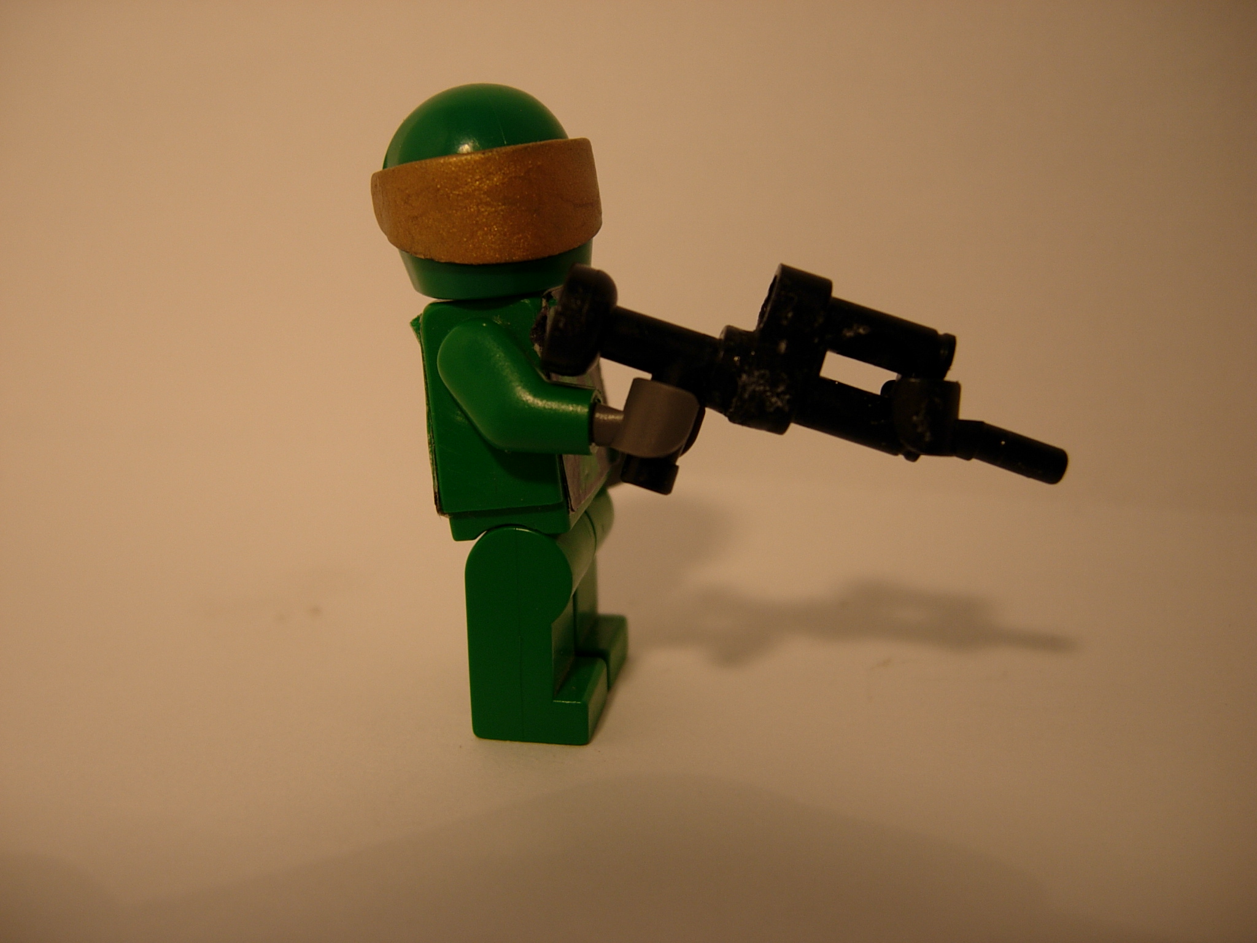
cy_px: 472
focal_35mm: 36
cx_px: 628
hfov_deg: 51.4
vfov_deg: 39.7
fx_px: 1307
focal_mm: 7.5
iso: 50
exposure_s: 1/64
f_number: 2.7
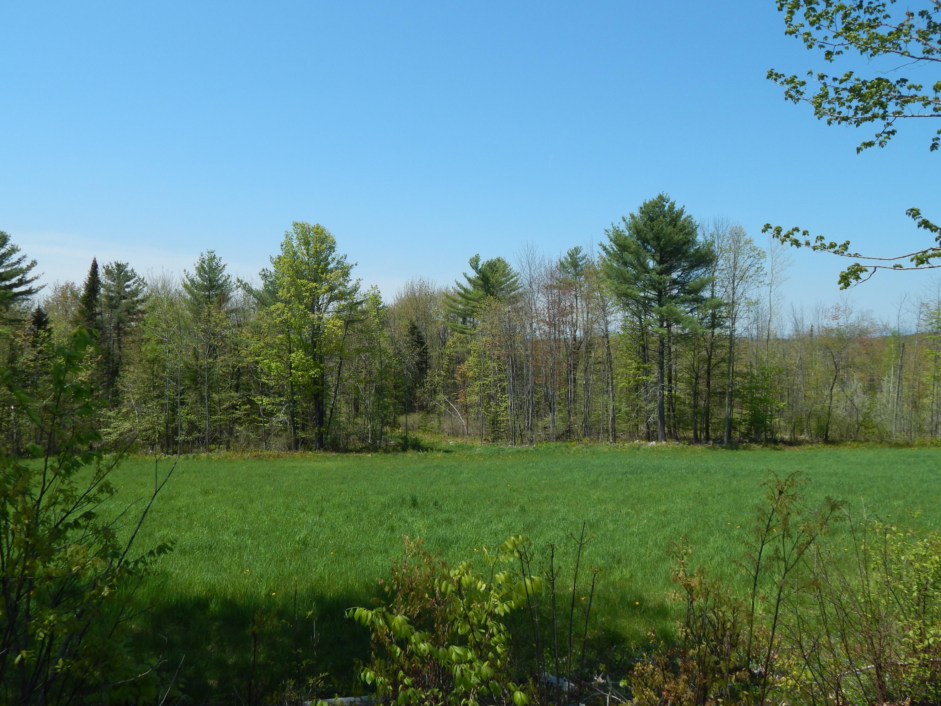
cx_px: 470
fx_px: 761
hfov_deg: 63.4
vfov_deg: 49.7
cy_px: 353
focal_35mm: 28
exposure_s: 1/1500
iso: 125
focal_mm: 5.1
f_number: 3.2
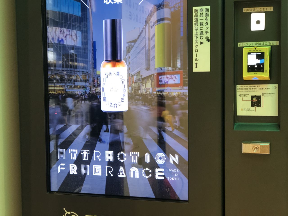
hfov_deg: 33.8
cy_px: 108
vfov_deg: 25.7
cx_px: 144
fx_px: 474
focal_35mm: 57
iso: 400
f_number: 2.8
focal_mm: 6.6
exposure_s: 1/60
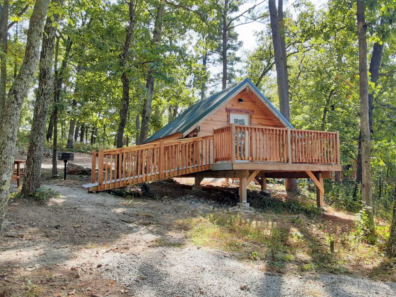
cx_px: 198
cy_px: 148
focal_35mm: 27
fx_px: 309
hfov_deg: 65.3
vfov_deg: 51.4
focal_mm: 2.91
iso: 40
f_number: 1.9
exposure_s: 1/280
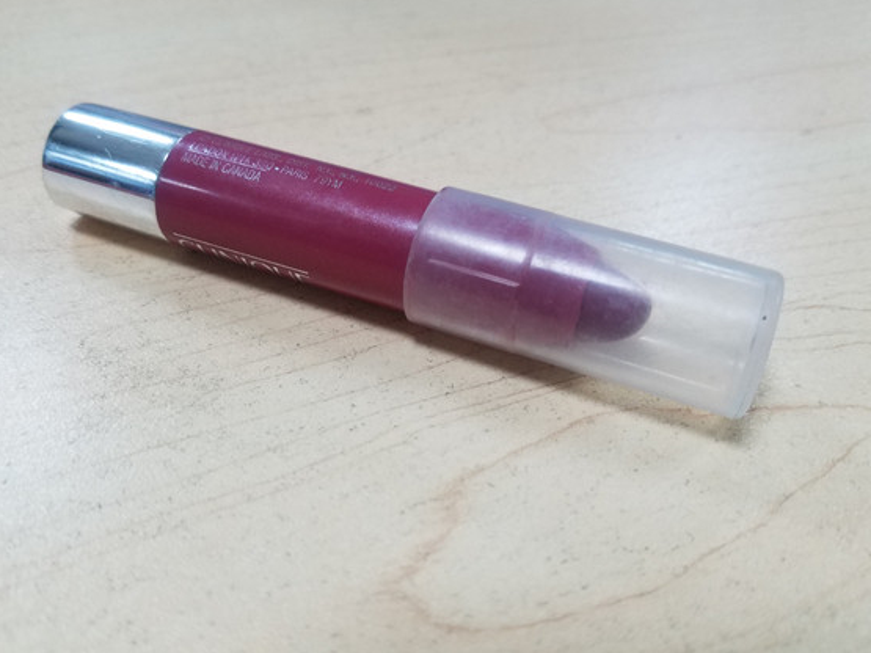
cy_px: 316
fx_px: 755
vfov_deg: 46.8
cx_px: 406
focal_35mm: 30
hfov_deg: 59.9
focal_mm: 4.2
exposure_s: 1/33
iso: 160
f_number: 1.7
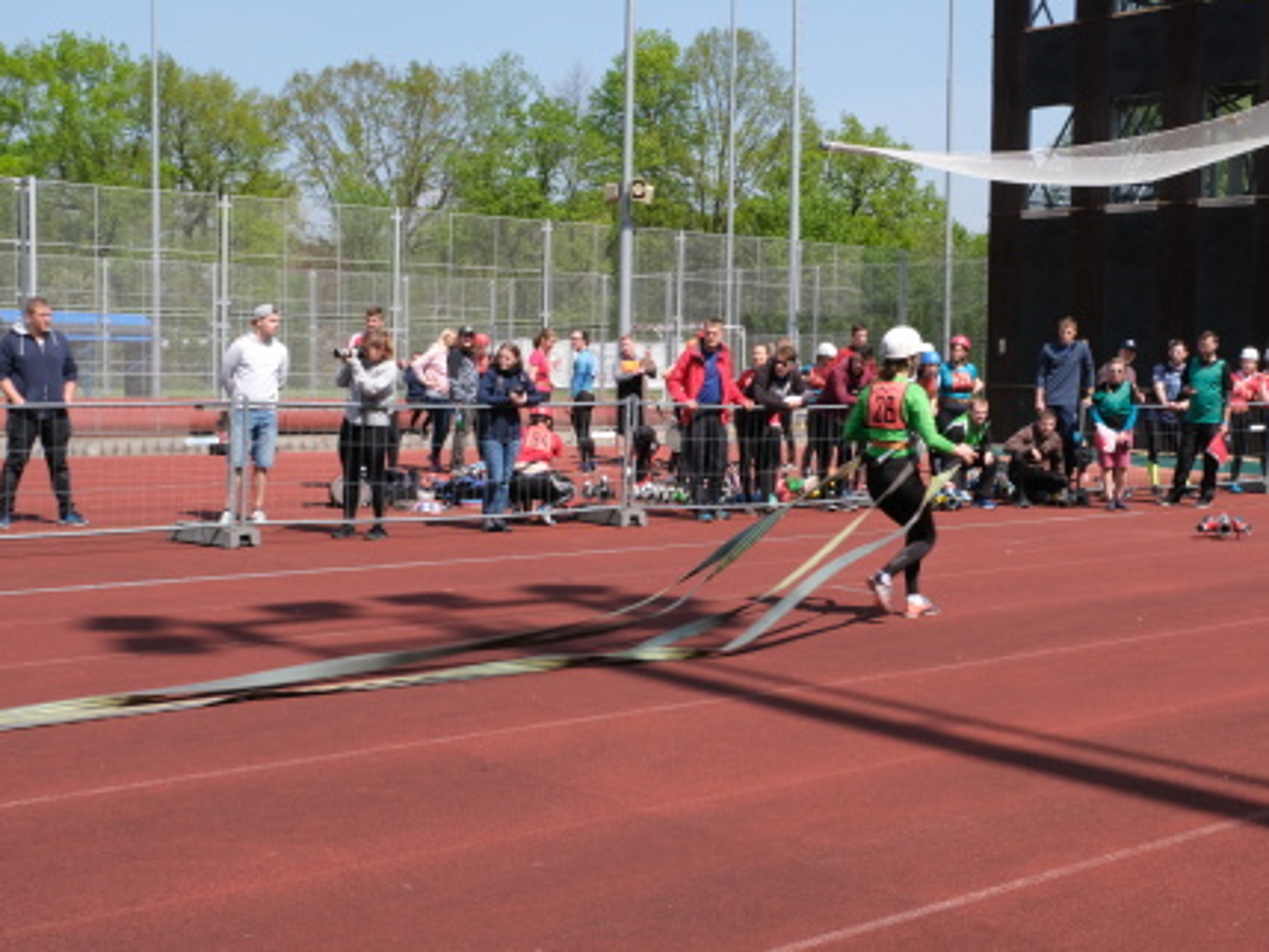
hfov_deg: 40.3
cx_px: 716
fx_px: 1723
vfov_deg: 30.9
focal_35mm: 47
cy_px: 463
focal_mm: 27.9
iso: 500
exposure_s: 1/160
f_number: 16
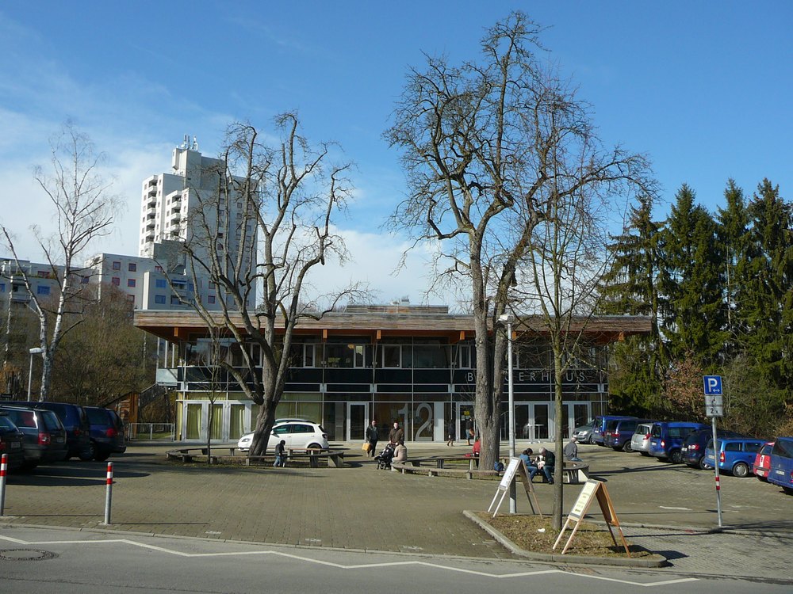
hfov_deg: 52.6
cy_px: 297
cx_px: 396
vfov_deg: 40.7
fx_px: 802
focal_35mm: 35
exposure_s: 1/400
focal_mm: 5.2
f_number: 5
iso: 80
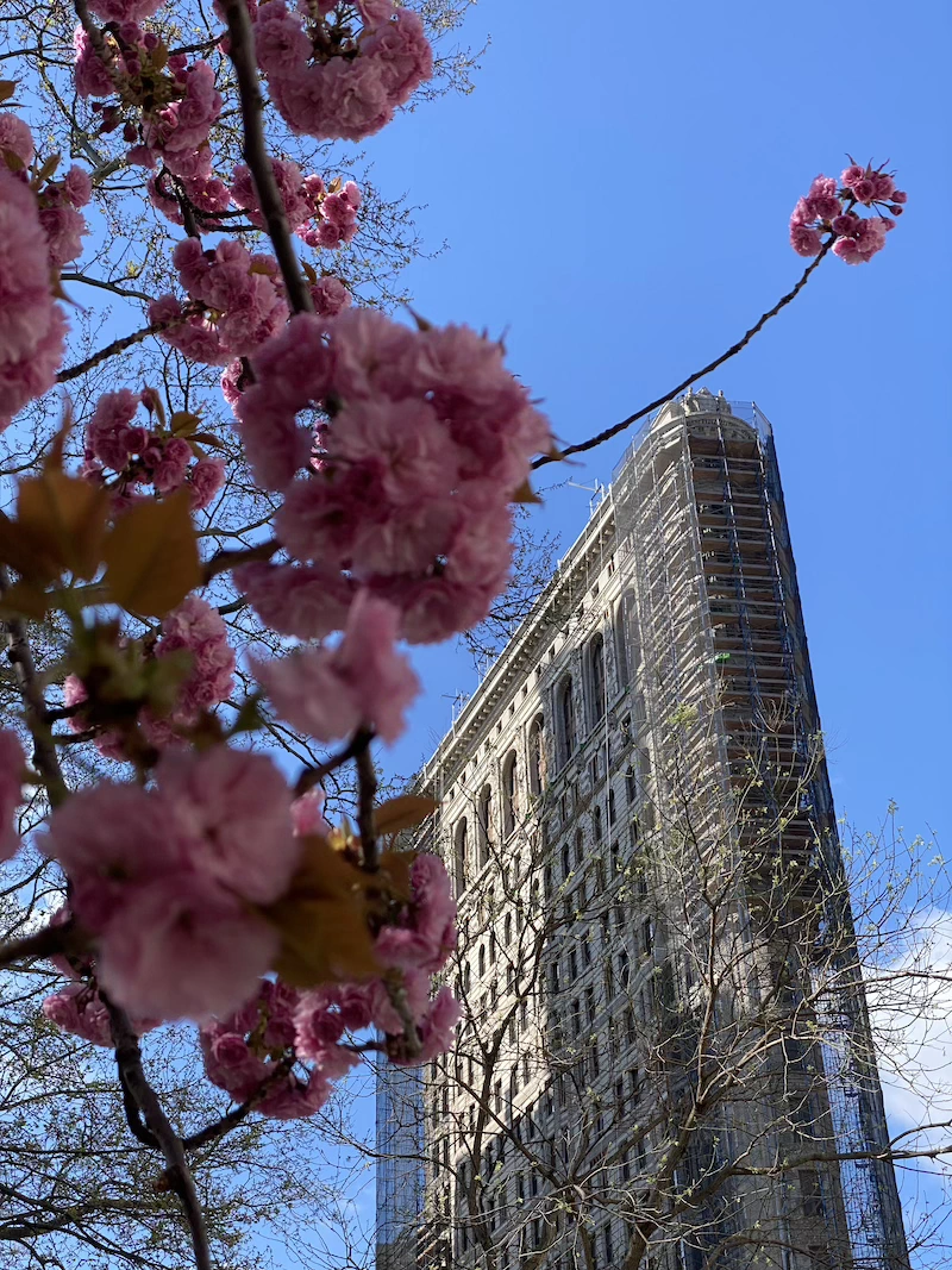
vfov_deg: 36.8
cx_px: 476
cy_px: 635
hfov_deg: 28.0
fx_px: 1907
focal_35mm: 52
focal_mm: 6
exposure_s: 1/813
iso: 20
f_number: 2
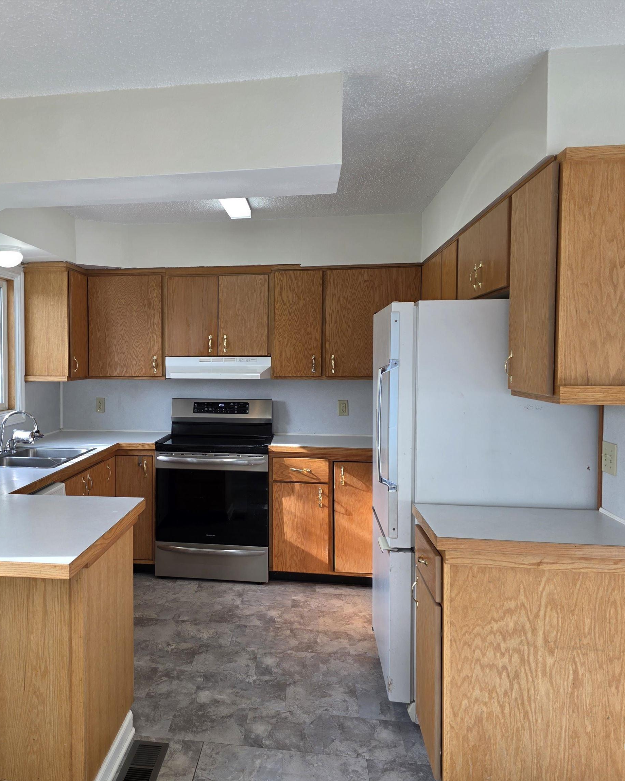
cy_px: 391
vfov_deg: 58.8
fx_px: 694
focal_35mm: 30
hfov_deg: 47.2
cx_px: 180
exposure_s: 1/120
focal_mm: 6.3
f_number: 1.7
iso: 40
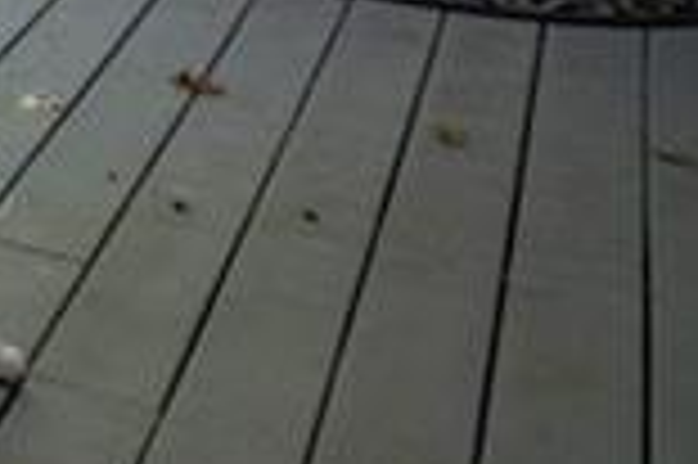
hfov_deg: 12.1
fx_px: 2053
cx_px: -1265
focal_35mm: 106
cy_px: -678
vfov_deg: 10.8
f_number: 5.6
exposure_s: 1/80
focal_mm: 16
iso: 100
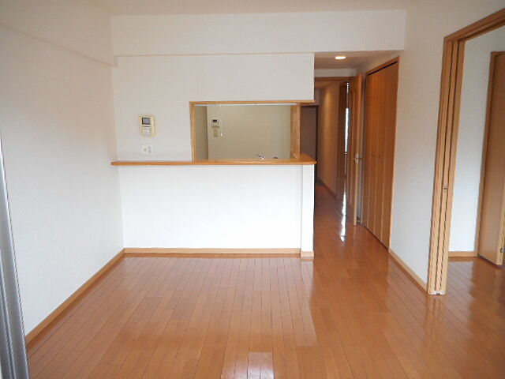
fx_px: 365
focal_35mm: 25
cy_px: 190
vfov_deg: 54.9
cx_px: 252
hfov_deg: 69.4
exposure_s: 1/30
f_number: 3.7
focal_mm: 4.5
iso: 200
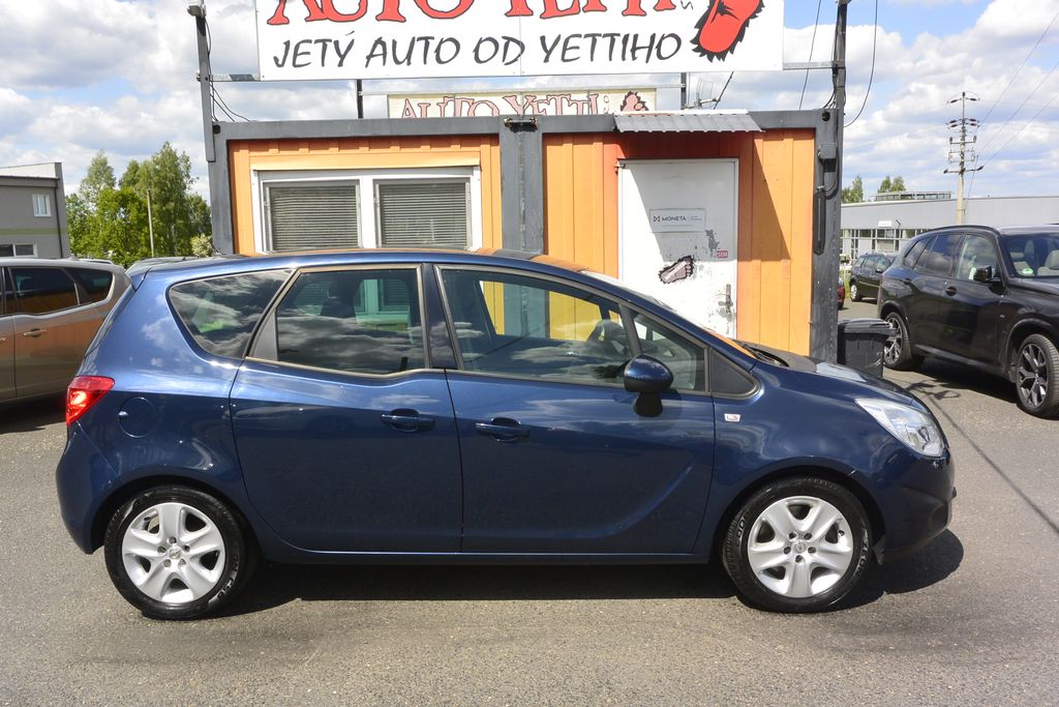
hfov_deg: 67.4
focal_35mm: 27
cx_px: 530
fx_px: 794
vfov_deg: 47.9
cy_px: 354
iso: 160
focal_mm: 10
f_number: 9
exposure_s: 1/250
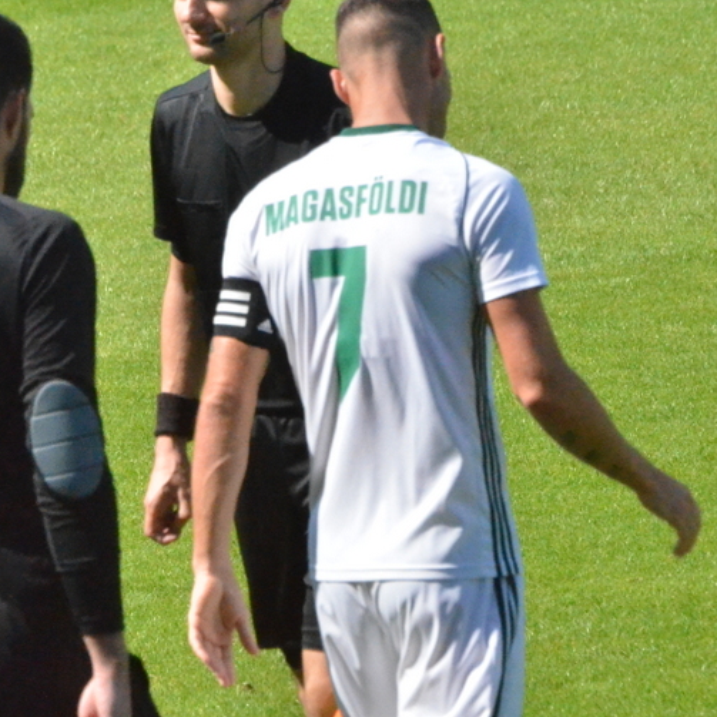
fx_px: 21325
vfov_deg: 1.9
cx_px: 312
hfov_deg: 1.9
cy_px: 416
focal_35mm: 910
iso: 6400
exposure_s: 1/8000
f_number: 11
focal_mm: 300
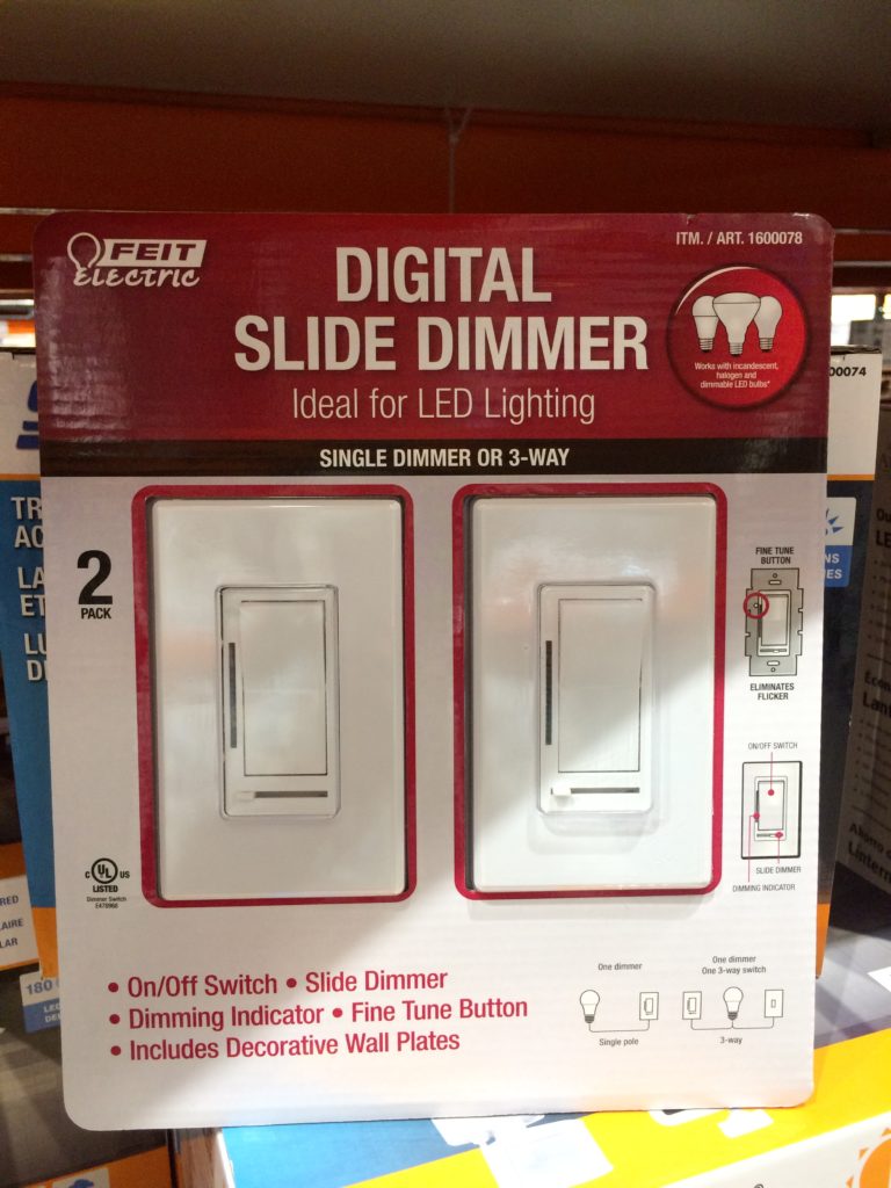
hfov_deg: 48.2
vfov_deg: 61.7
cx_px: 446
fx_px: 995
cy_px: 594
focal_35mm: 29
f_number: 2.2
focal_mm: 4.15
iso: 100
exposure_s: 1/30
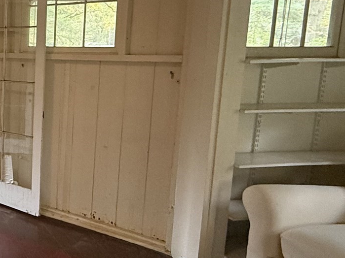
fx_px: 409
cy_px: 103
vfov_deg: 35.0
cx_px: -66
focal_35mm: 41
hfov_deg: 36.0
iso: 500
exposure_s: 1/60
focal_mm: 2.22
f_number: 2.2
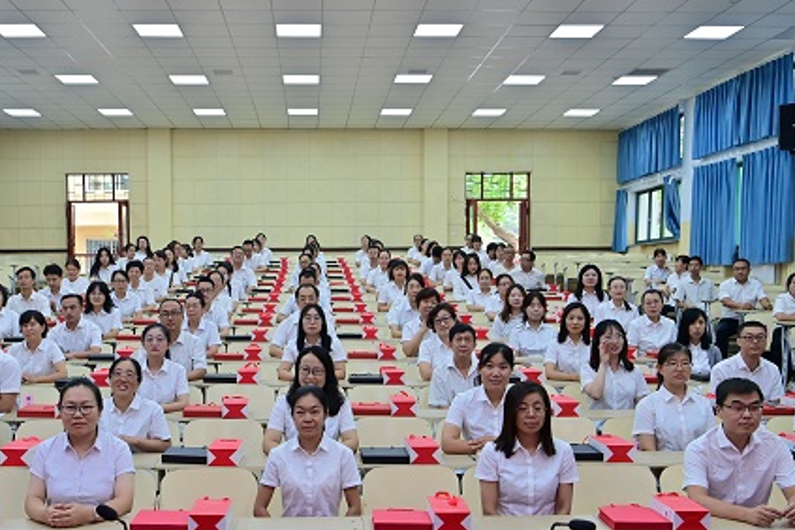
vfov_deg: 30.2
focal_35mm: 44
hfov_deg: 44.4
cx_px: 338
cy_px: 372
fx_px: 972
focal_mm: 31
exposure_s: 1/125
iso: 500
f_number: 5.6
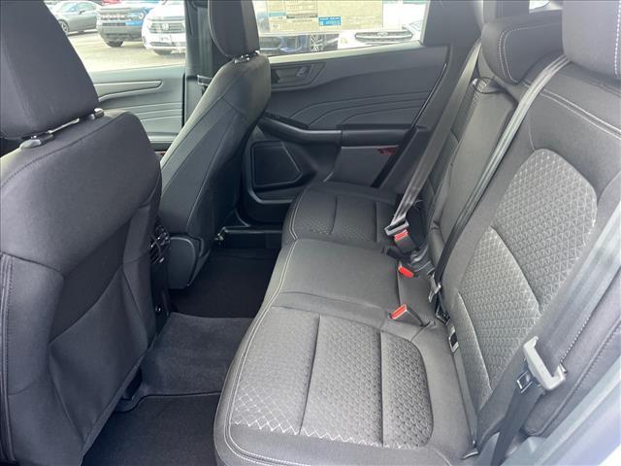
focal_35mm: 26
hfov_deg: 67.3
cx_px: 310
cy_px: 233
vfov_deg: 53.1
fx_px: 466
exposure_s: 1/60
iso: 125
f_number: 1.6
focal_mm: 5.1
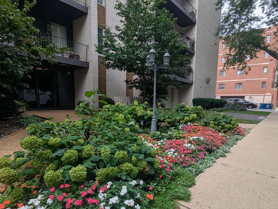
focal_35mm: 21
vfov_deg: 63.0
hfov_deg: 79.0
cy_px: 122
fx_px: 169
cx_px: 142
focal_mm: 2.35
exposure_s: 1/1318
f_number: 2.2
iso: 63
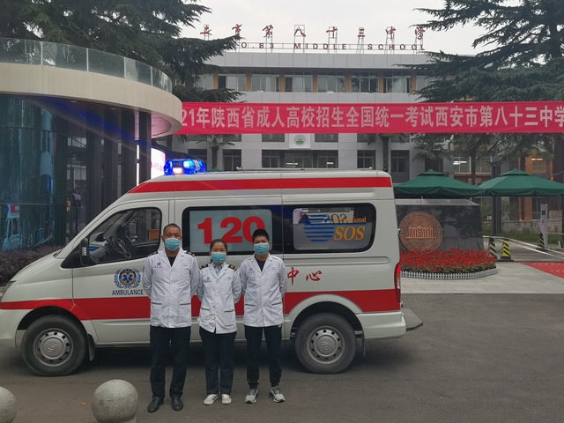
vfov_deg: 35.1
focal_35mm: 41
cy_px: 212
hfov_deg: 45.8
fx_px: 668
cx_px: 282
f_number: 1.8
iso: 80
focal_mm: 5.5
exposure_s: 1/100
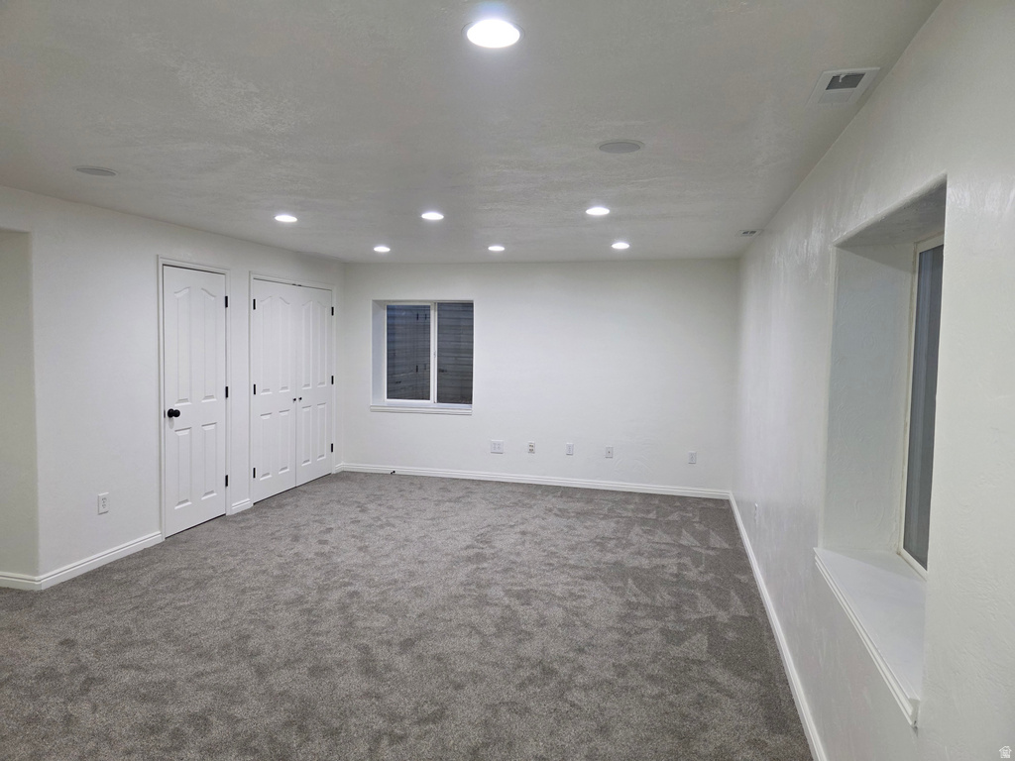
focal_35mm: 23
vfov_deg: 58.9
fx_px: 674
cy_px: 380
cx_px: 508
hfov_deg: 73.9
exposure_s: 1/120
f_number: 1.7
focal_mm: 6.3
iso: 320
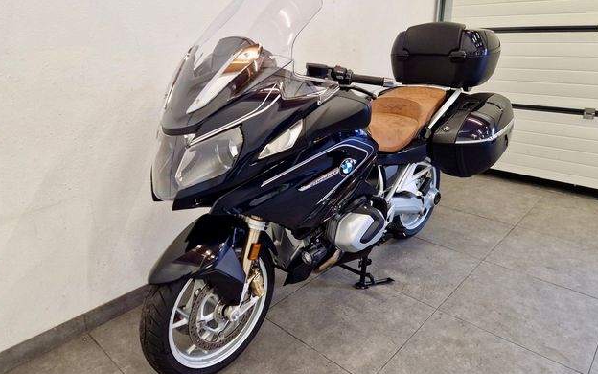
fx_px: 407
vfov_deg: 49.2
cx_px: 295
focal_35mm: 25
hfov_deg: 72.5
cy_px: 168
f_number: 1.8
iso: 400
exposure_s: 1/100
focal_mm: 5.4
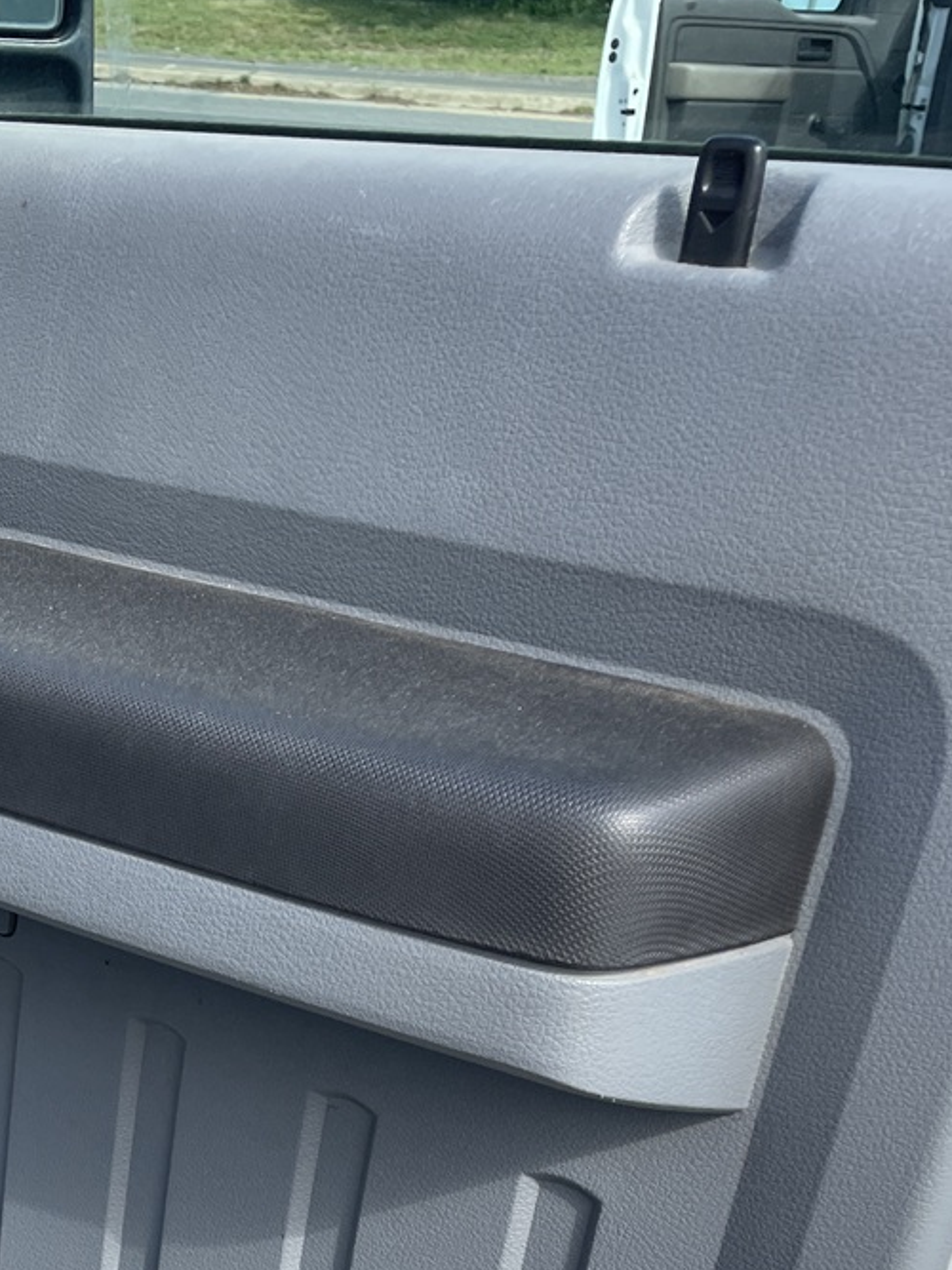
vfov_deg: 32.7
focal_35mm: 55
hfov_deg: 25.5
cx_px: 50
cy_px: 1206
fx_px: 2017
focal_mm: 4.2
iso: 32
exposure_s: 1/1125
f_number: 1.6
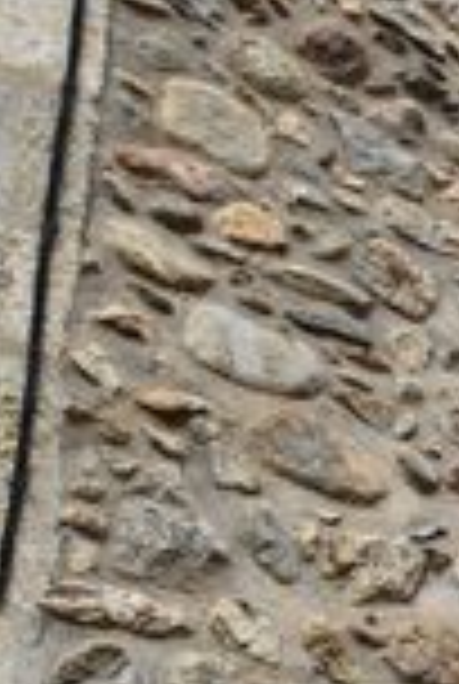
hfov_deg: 16.6
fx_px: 1314
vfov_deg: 27.7
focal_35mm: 69
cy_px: 662
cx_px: 826
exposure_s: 1/320
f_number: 9
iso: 200
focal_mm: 10
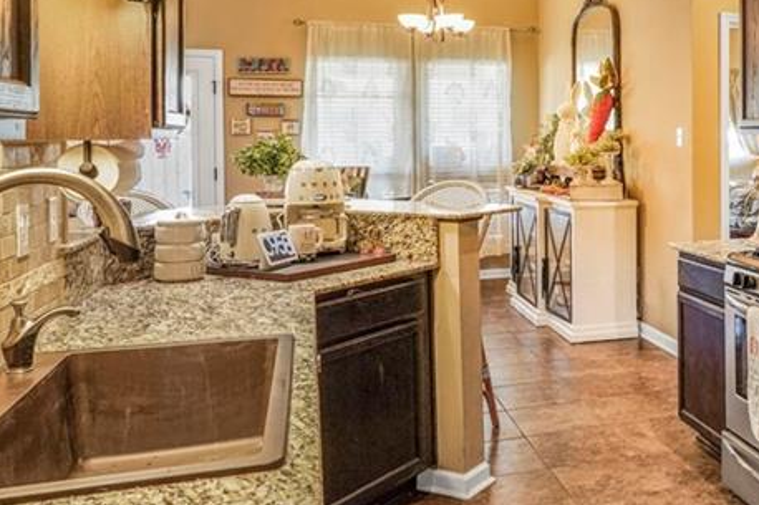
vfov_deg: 34.3
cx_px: 650
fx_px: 801
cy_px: 129
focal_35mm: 38
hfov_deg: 46.8
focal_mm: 17
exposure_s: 1/2.5
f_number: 11
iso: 800
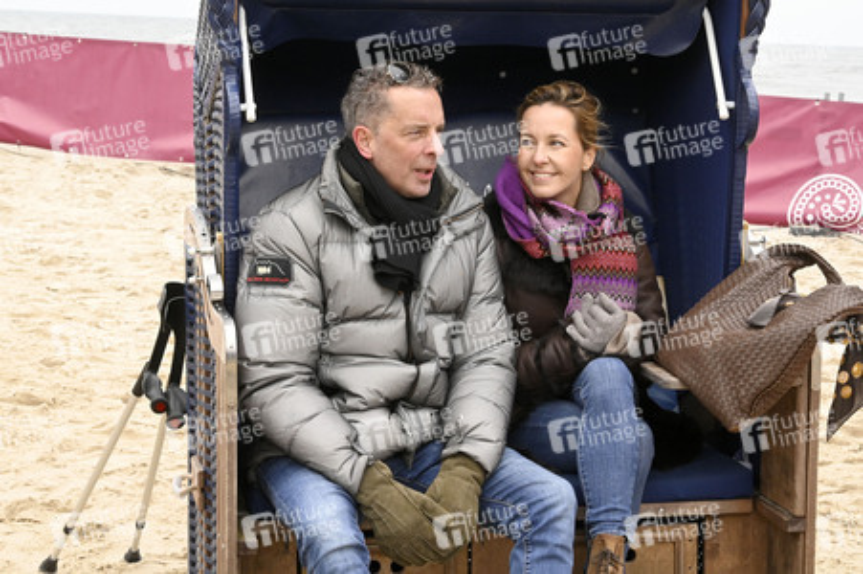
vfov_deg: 16.6
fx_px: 1964
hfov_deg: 24.8
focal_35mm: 82
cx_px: 432
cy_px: 287
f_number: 16
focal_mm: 82
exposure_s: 1/400
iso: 4000
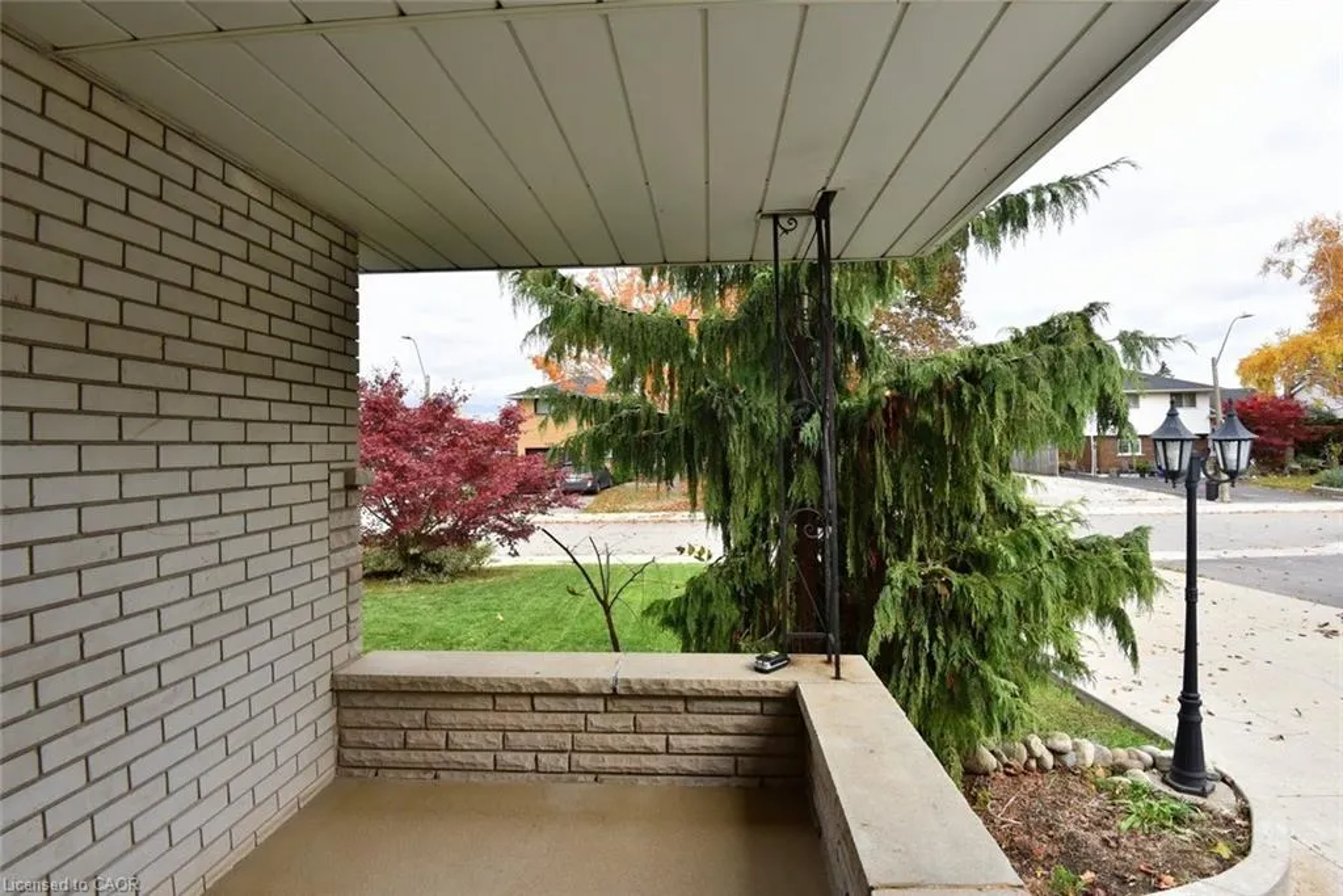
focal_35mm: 16
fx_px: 597
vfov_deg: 73.8
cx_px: 672
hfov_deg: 96.7
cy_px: 448
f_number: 8
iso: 500
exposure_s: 1/250
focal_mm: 16
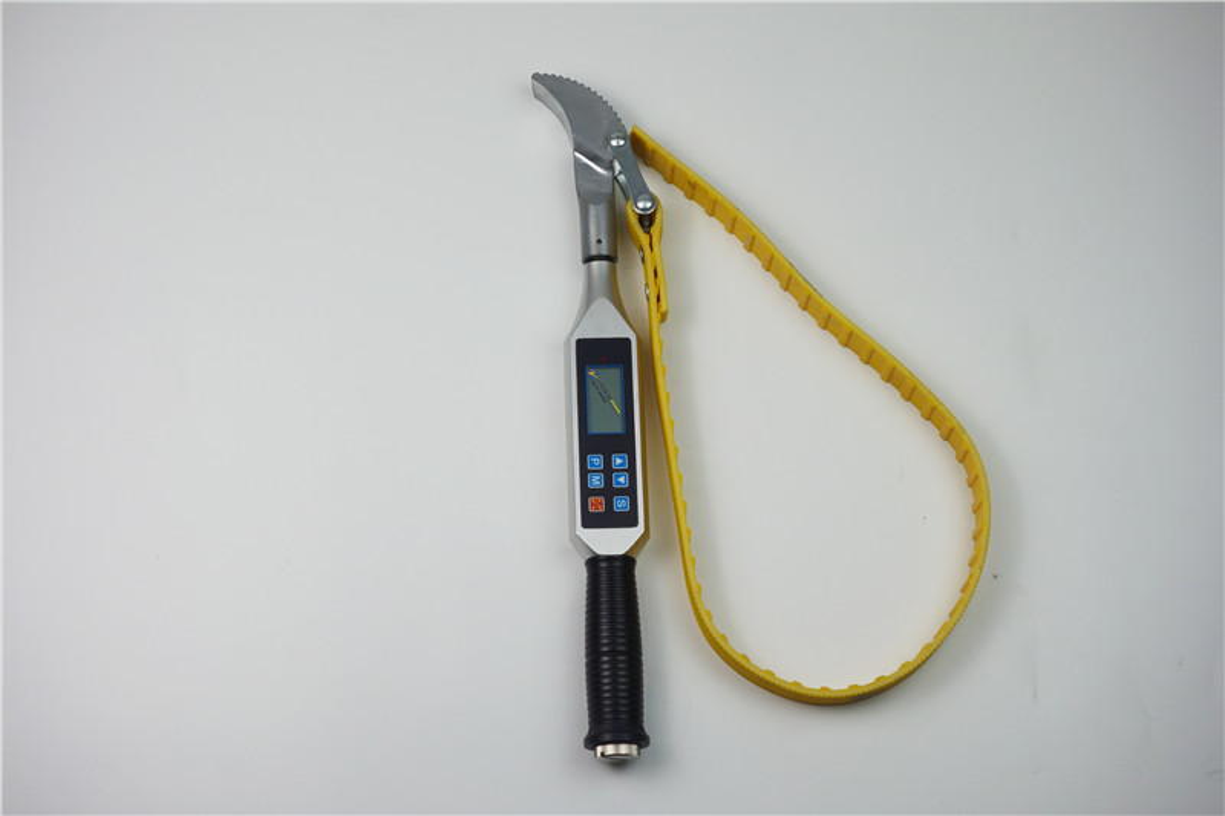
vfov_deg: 13.7
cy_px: 408
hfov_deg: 20.4
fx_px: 3402
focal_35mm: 100
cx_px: 612
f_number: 5.6
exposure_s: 1/160
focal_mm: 37.1
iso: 125
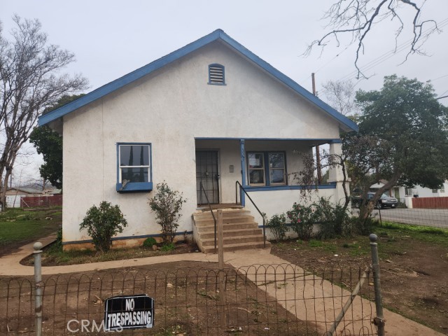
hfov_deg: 73.9
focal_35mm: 23
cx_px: 224
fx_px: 298
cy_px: 168
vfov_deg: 58.9
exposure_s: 1/709
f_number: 1.8
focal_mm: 5.4
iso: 20
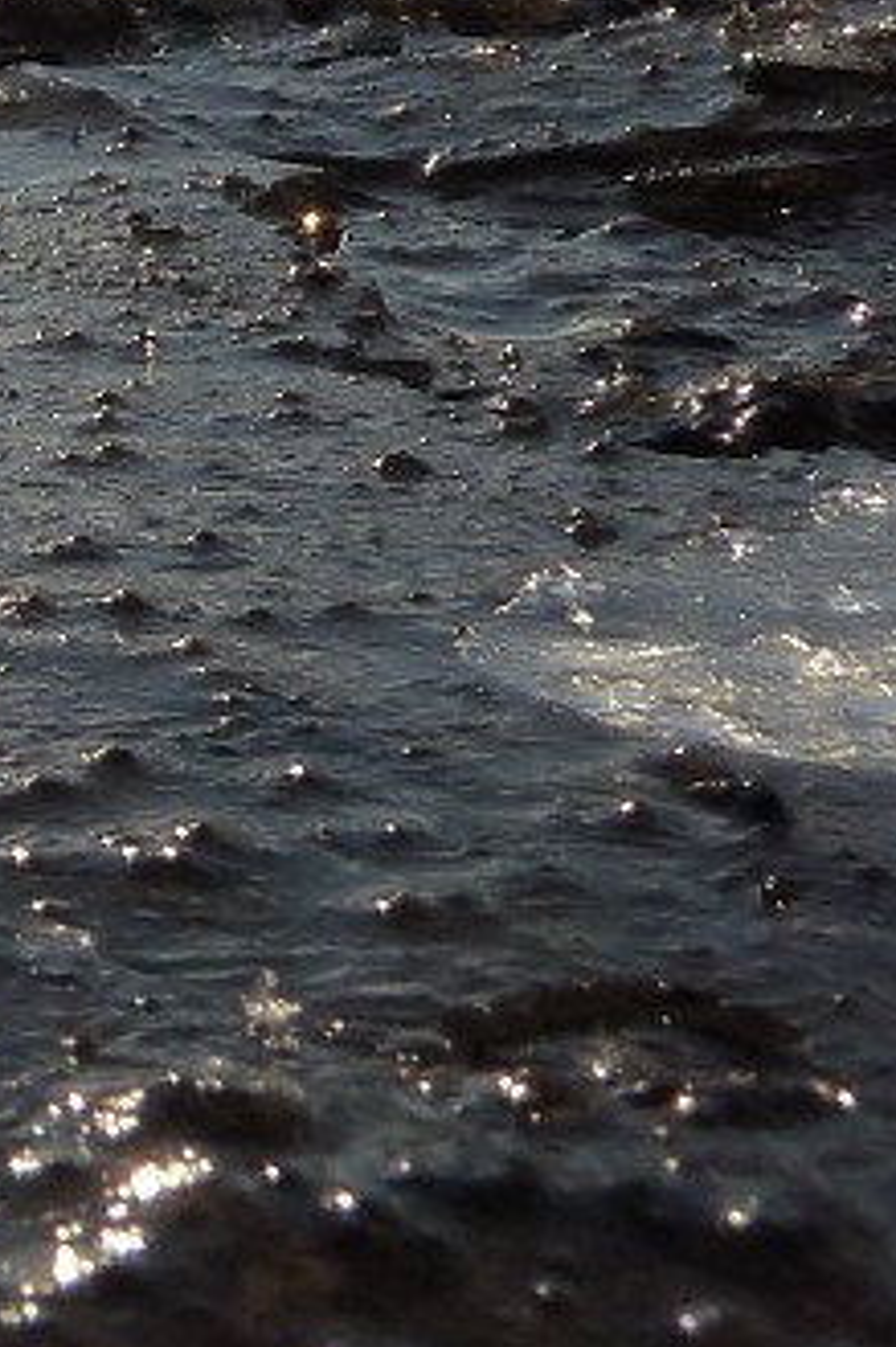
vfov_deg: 23.3
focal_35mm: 81
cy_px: -188
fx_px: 3027
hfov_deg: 14.1
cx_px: -904
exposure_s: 1/1000
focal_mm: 4.1
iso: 125
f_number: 6.3
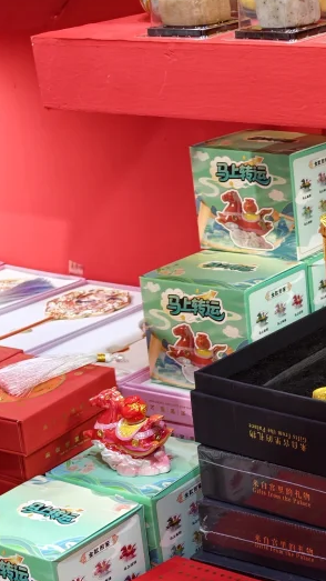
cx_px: 527
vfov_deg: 29.1
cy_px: 180
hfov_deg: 15.2
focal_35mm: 72
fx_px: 1107
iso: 75
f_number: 1.57
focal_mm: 7
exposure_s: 1/100
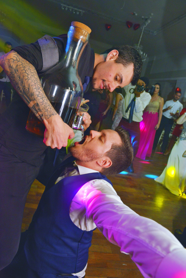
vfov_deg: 73.7
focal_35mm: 24
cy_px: 139
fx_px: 186
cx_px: 93
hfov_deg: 53.2
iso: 1250
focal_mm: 24
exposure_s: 1/100
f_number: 5.6
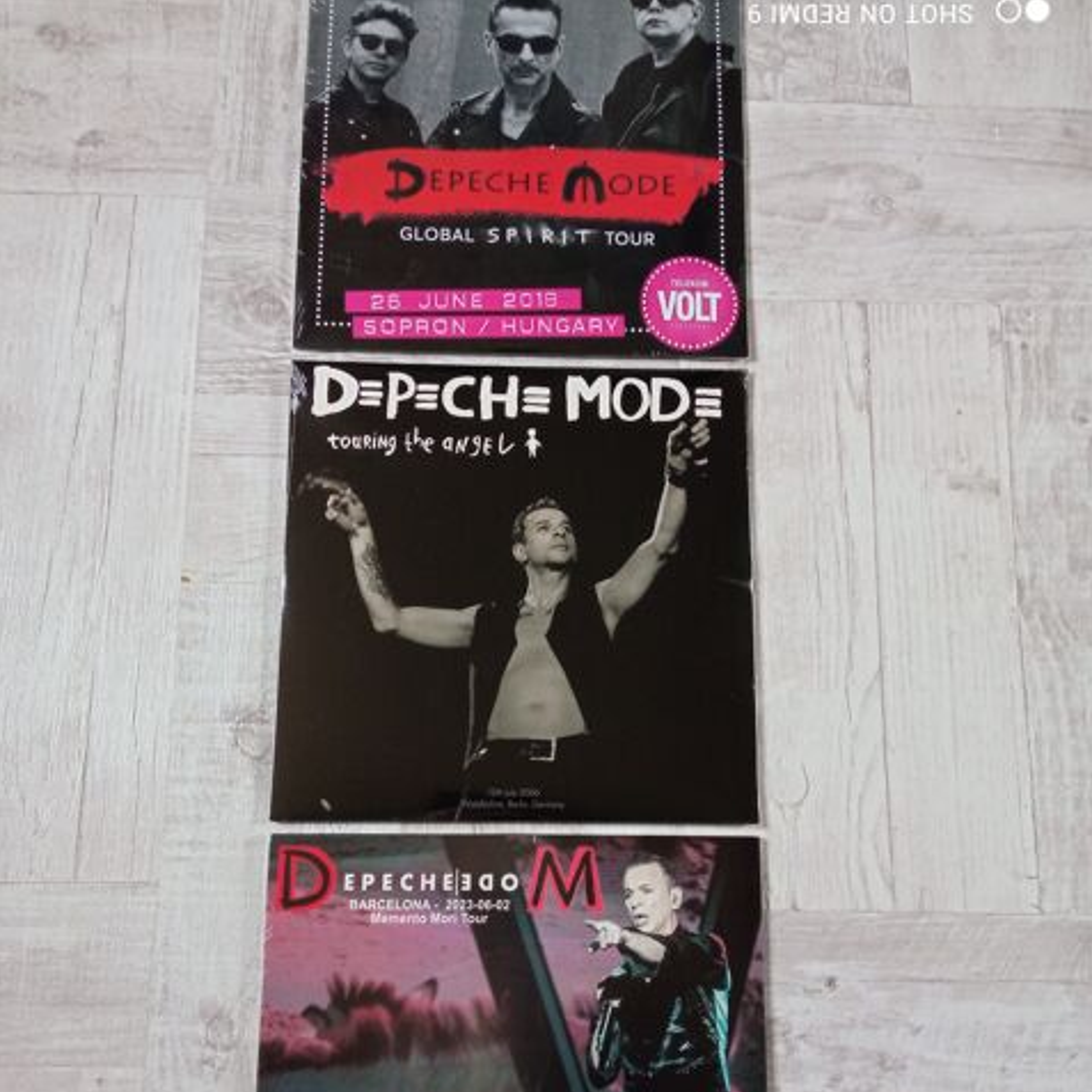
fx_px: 1142
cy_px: 652
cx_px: 547
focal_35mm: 32
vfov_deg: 50.8
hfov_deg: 51.1
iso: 618
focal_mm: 3.79
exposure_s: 1/25
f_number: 2.2
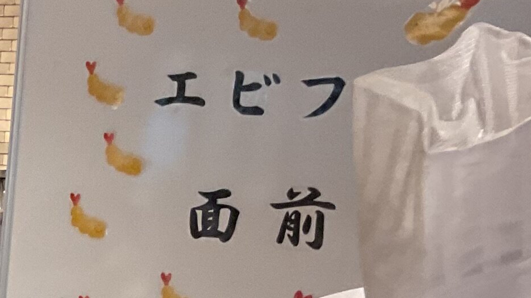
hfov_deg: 14.2
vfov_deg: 8.4
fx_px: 1929
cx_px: -357
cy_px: 604
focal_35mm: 137
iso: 125
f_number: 1.8
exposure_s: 1/50
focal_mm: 3
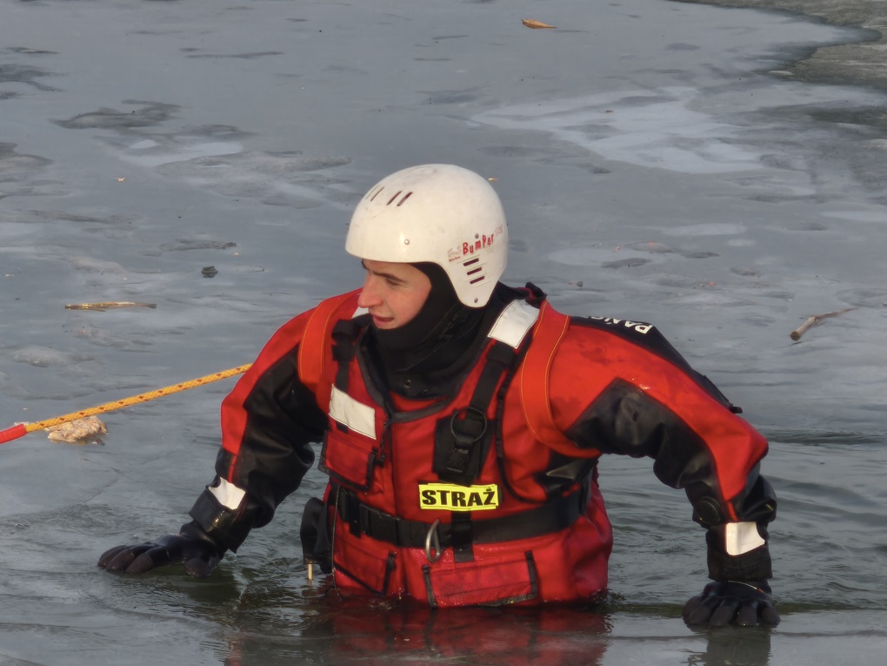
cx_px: 444
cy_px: 333
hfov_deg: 8.2
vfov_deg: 6.2
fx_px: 6150
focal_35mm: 240
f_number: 2
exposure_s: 1/302
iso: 50
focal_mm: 8.8
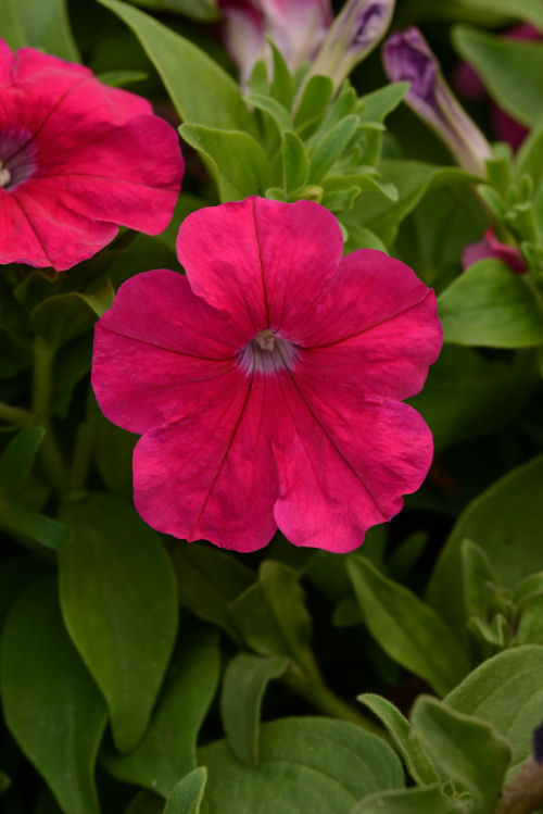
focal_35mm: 105
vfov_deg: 19.4
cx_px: 272
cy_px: 407
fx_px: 2373
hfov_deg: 13.1
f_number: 11
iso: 200
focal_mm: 105
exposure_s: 1/200
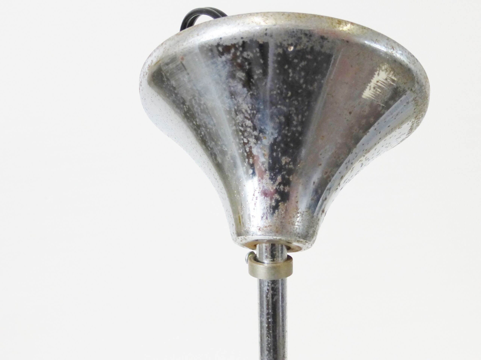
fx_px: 431
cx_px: 240
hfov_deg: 58.4
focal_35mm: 31
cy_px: 180
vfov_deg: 45.4
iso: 320
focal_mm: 5.4
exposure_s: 1/125
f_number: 3.6
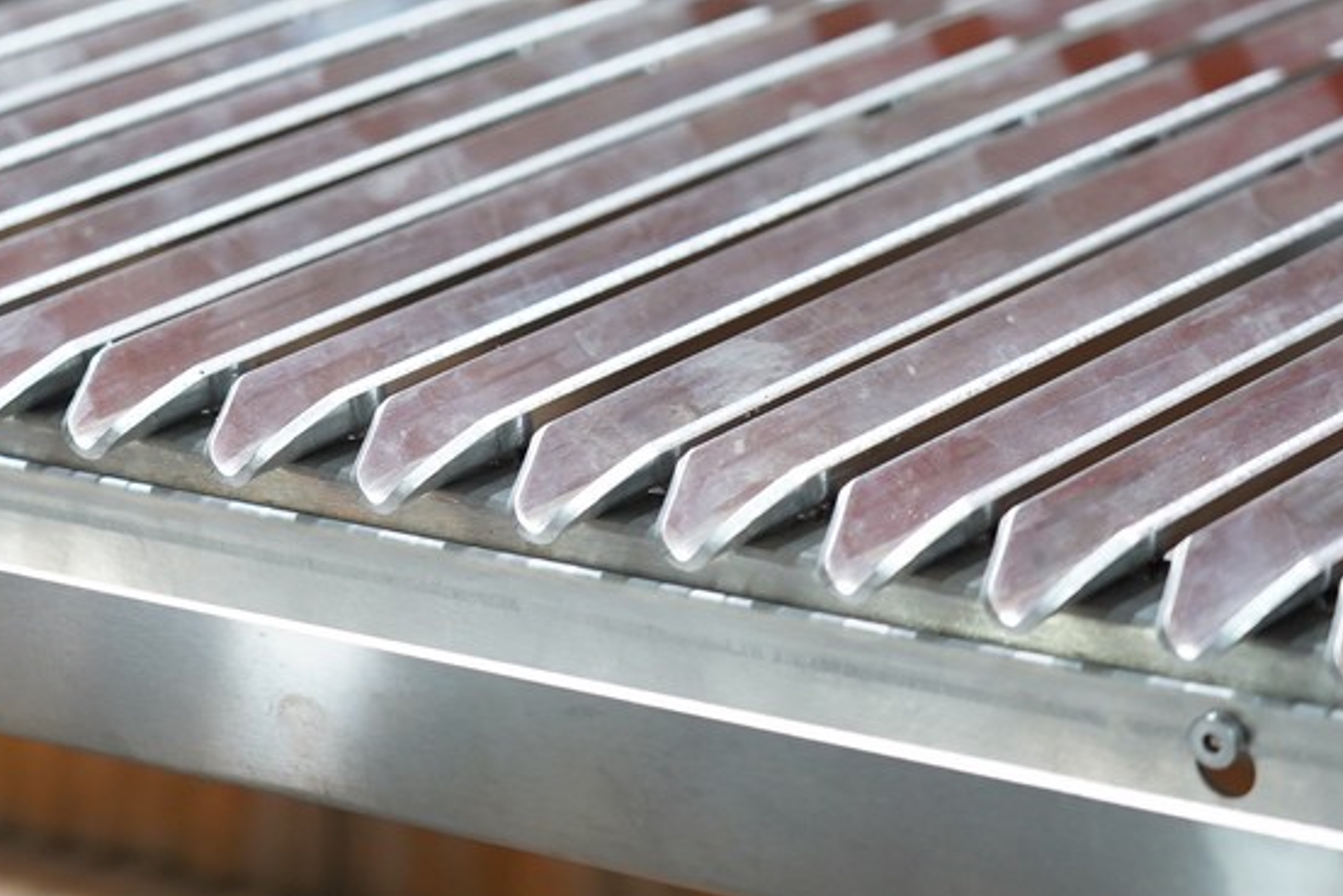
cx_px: 396
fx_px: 5784
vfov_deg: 8.8
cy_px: 140
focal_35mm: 155
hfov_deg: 13.2
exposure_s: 1/80
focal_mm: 67
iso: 1250
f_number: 4
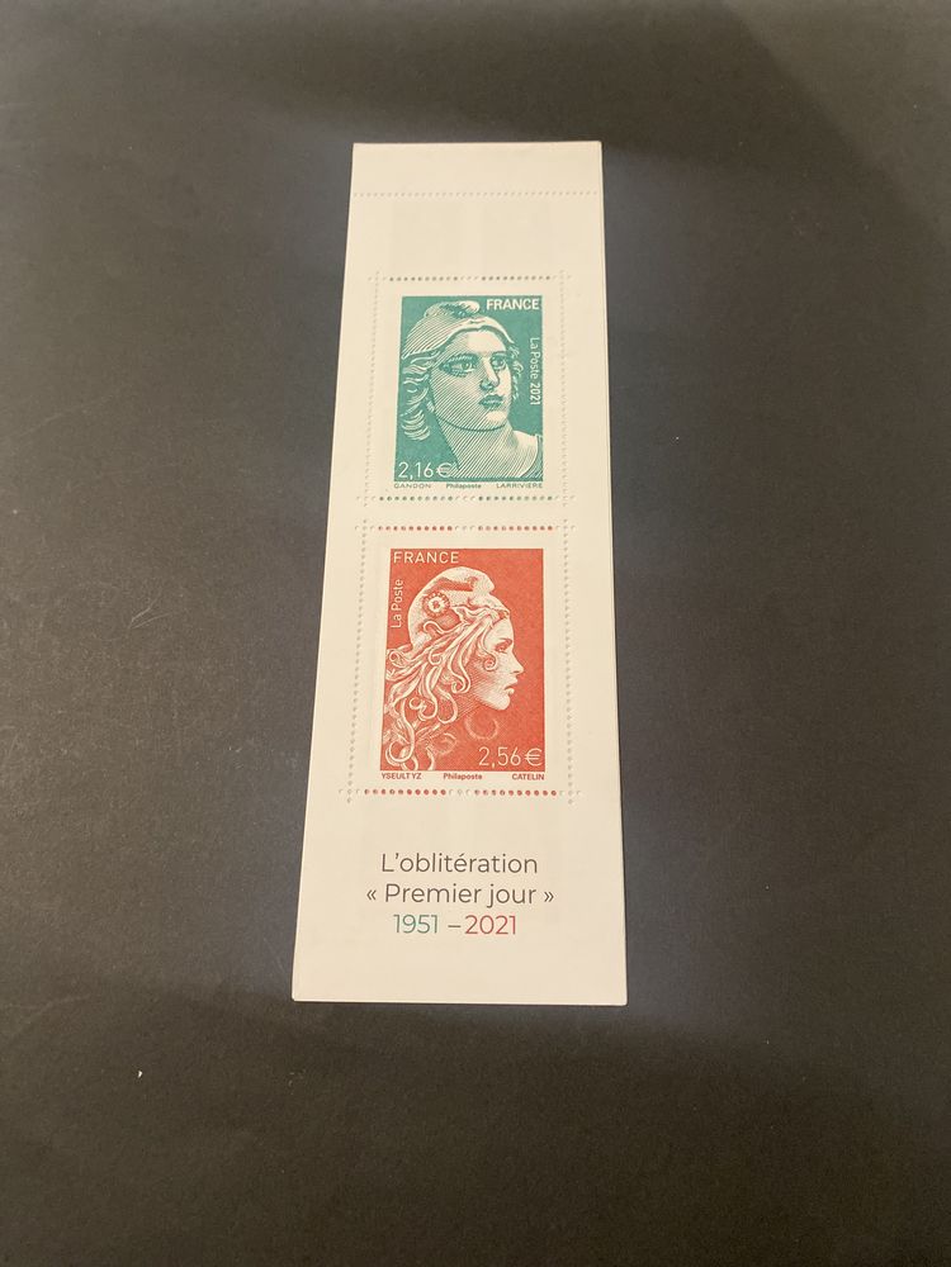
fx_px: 952
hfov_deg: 53.1
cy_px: 634
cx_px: 476
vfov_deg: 67.3
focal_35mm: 26
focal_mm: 4.25
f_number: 1.8
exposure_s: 1/33
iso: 400
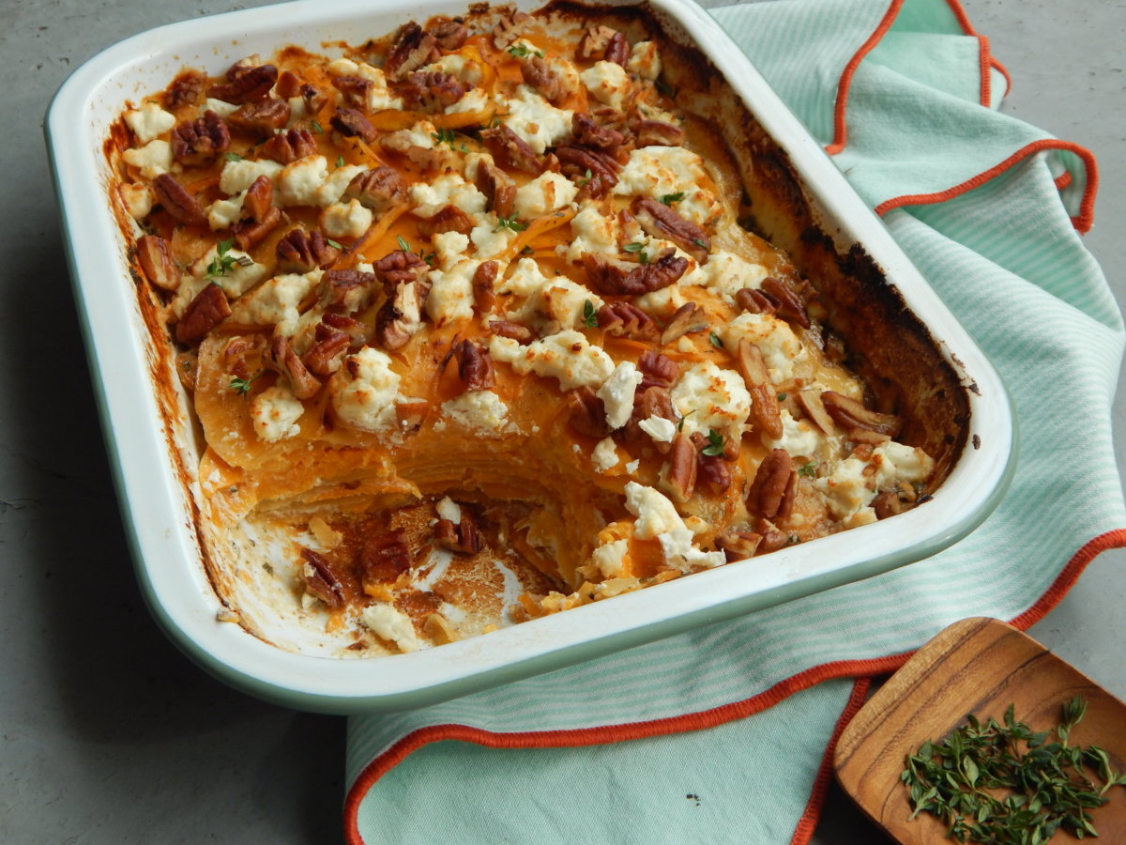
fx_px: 1399
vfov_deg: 33.6
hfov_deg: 43.9
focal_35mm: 43
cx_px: 563
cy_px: 422
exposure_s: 1/160
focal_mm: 7.7
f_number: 3.6
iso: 125
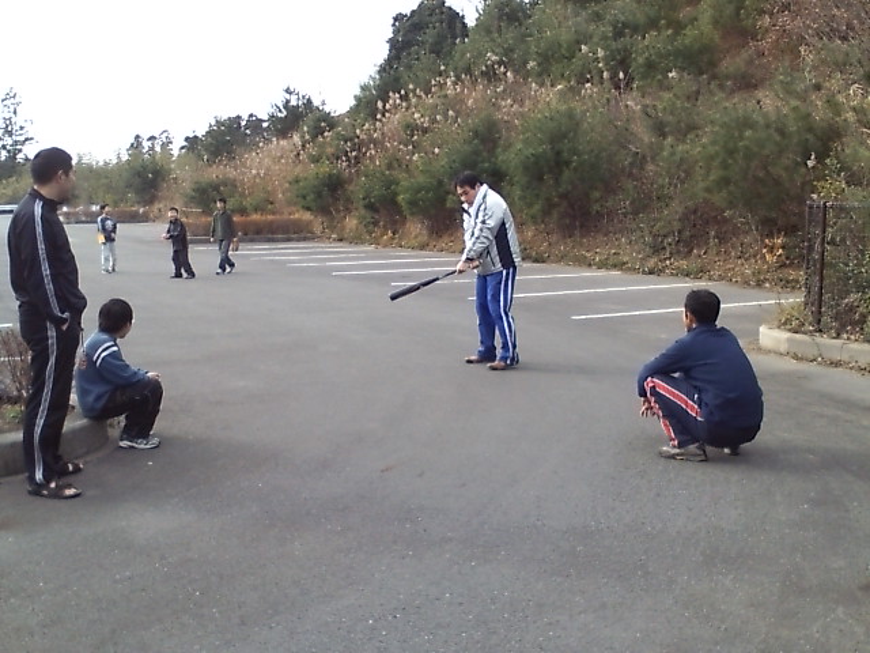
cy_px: 326
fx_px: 729
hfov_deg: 61.7
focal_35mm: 29
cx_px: 435
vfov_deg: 48.2
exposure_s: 1/167
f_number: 3.5
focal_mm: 3.73
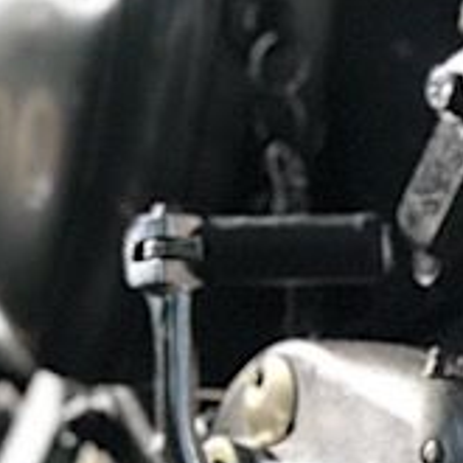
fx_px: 3707
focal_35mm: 245
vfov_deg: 7.1
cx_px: 794
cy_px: 227
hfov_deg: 7.0
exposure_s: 1/50
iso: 40
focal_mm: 6.6
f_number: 2.8
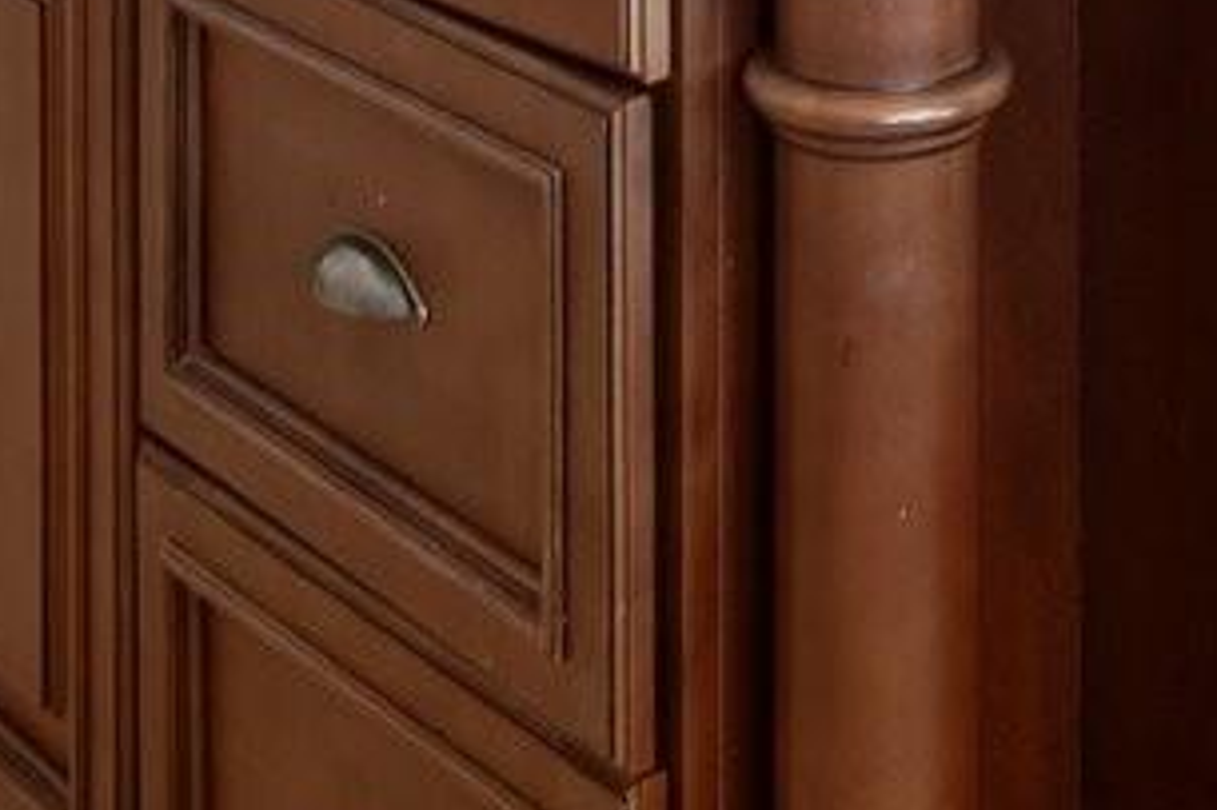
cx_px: 994
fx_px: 3176
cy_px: -970
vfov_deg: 12.3
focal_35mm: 94
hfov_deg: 21.4
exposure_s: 1/2.5
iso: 200
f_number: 8
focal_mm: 14
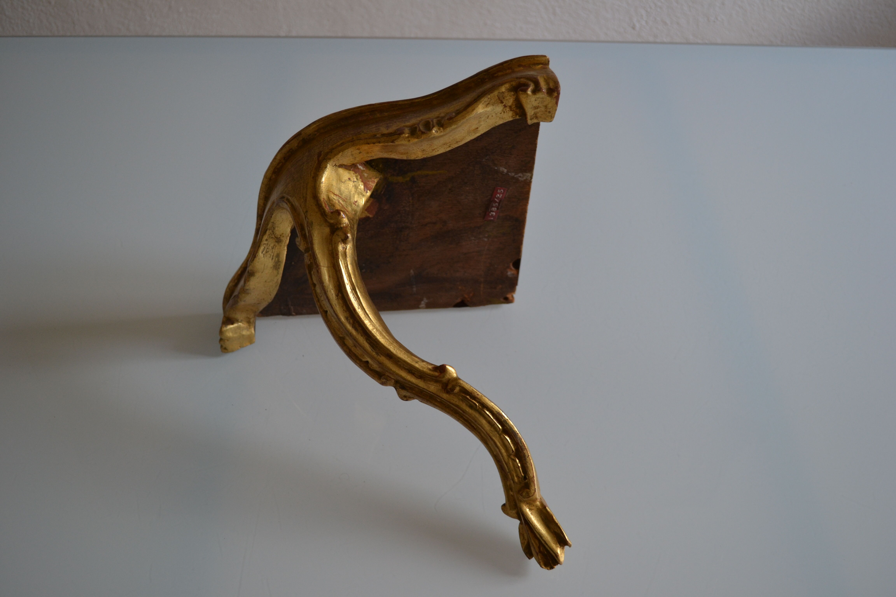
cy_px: 298
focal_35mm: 33
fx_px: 821
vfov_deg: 40.0
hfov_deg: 57.2
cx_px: 448
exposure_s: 1/40
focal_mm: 22
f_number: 4
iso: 400
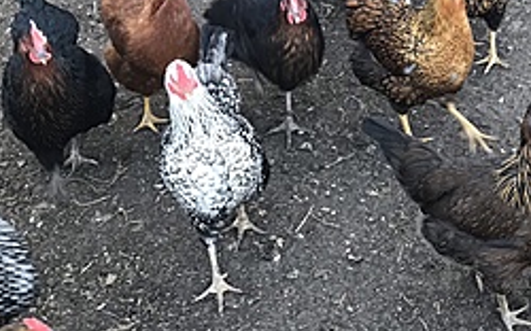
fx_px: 1099
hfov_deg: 26.1
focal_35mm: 76
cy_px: 278
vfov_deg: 17.0
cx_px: 501
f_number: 1.8
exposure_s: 1/93
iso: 40
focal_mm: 3.99
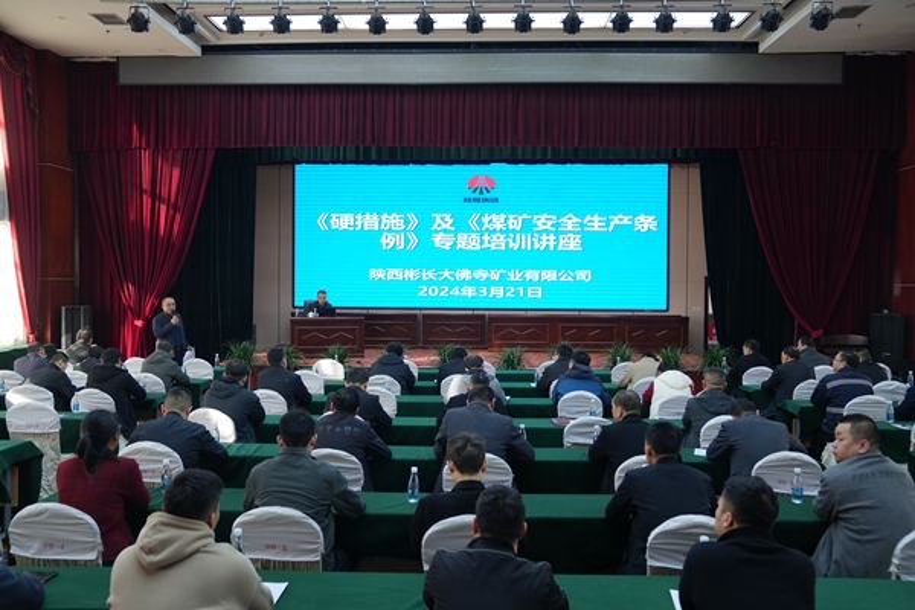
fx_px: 762
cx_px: 458
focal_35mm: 30
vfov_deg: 43.6
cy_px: 305
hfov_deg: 61.9
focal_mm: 30
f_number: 4
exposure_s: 1/160
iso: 1250
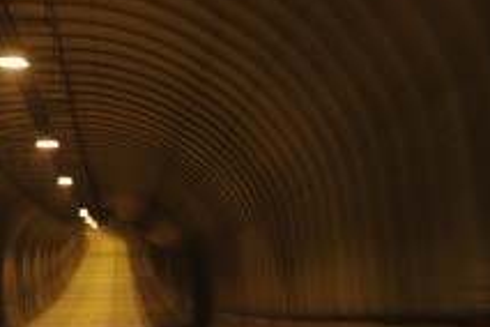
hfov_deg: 16.6
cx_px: 76
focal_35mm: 122
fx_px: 1660
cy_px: 212
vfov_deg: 11.2
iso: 1600
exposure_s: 1/13
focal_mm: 62
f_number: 4
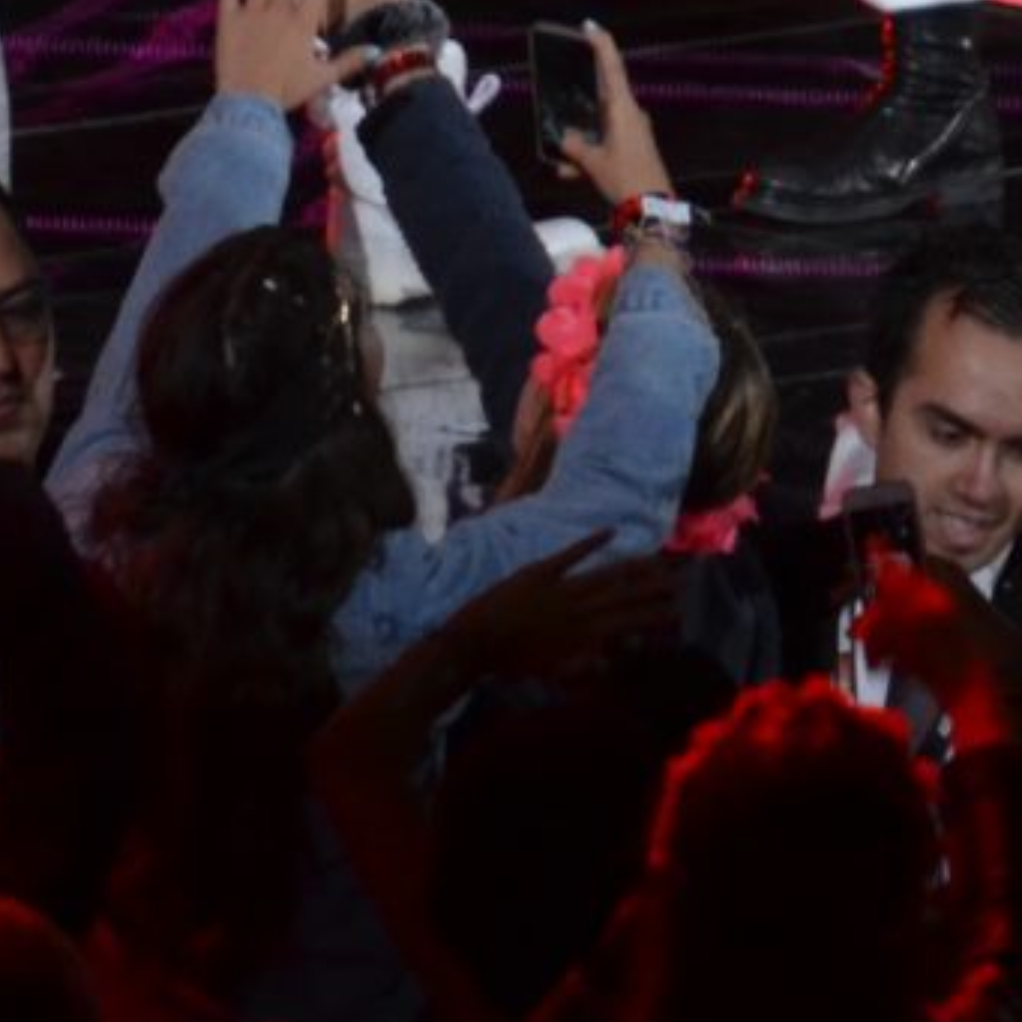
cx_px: 1406
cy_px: -426
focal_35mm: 1526
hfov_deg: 1.1
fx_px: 50972
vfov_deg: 1.1
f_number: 5.6
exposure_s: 1/125
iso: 800
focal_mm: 200
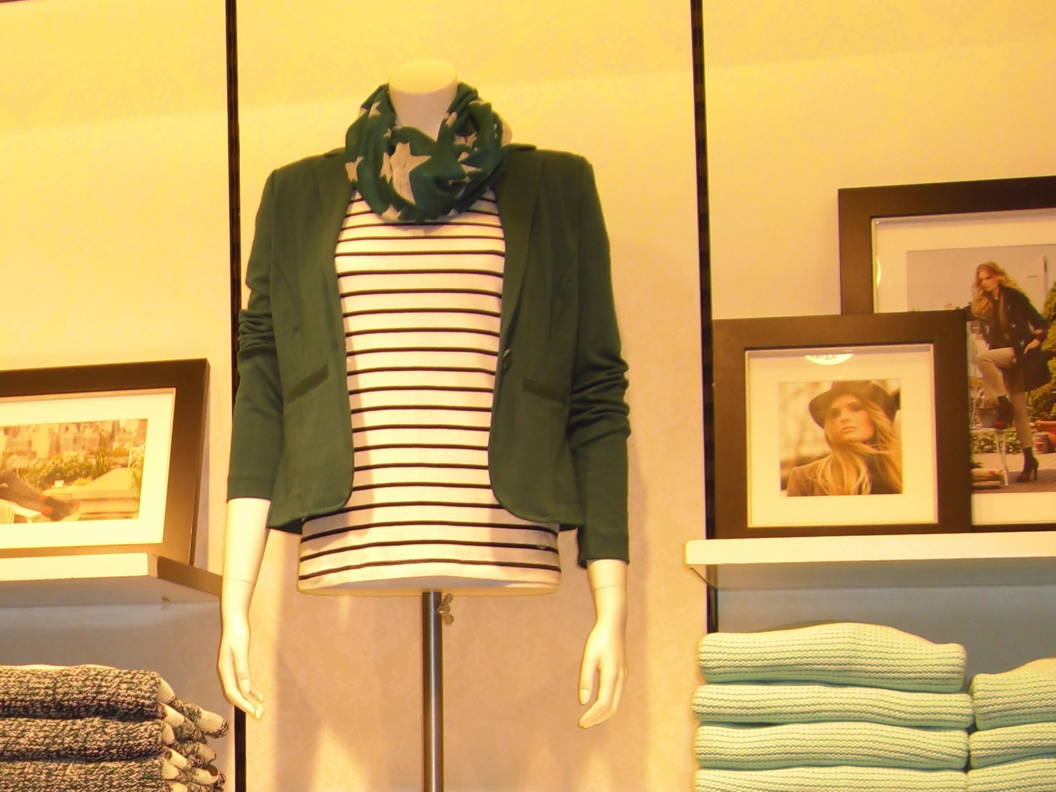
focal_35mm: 78
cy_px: 757
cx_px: 50
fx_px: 2380
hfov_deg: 24.1
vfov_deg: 18.5
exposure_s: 1/125
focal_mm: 6.2
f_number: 2.7
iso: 64
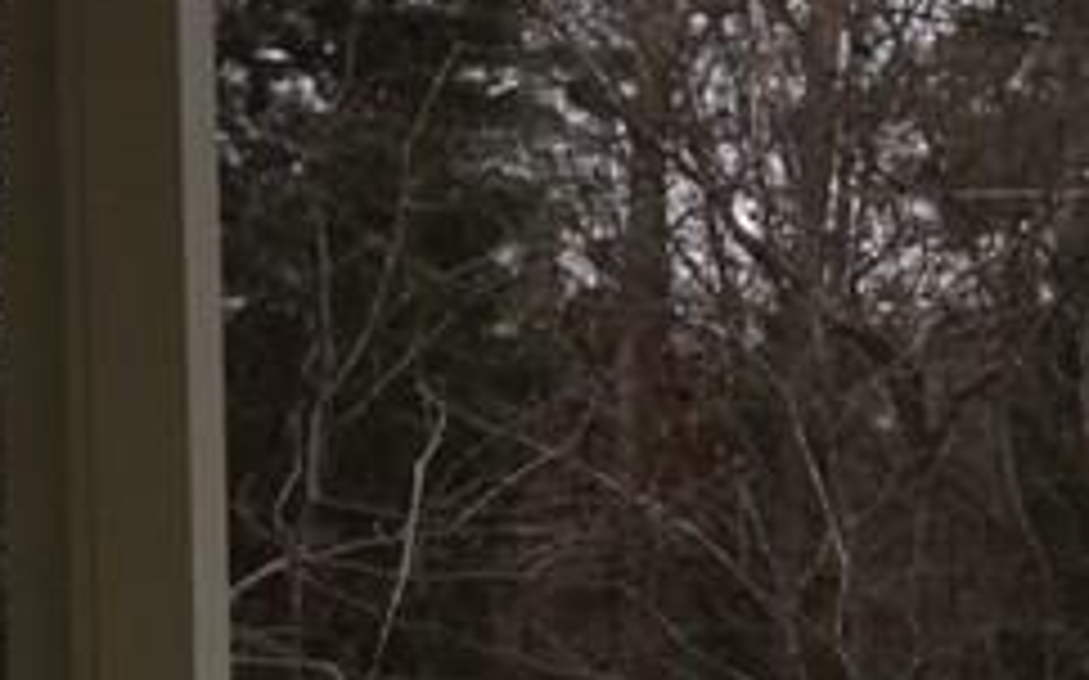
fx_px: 3856
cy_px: 905
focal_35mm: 130
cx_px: 1778
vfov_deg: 9.9
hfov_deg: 14.6
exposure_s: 1/42
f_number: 2.2
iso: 25
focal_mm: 4.15
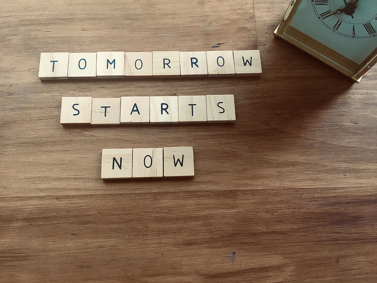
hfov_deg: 61.7
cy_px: 142
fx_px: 316
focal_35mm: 29
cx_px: 188
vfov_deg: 48.2
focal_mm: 4.15
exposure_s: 1/30
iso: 80
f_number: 2.2
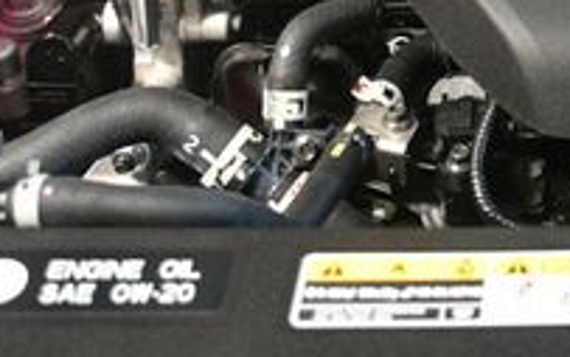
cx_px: 654
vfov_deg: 10.0
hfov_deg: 16.1
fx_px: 1942
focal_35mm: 125
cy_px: -236
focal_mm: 26
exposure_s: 1/60
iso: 7200
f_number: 3.8
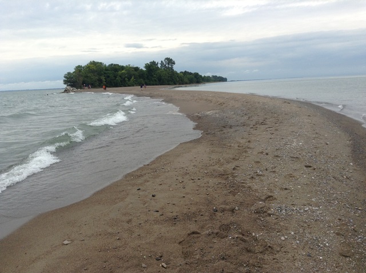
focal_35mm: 33
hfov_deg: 55.4
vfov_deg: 42.8
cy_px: 136
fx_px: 348
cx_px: 183
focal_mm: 3.3
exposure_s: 1/805
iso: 32
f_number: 2.4
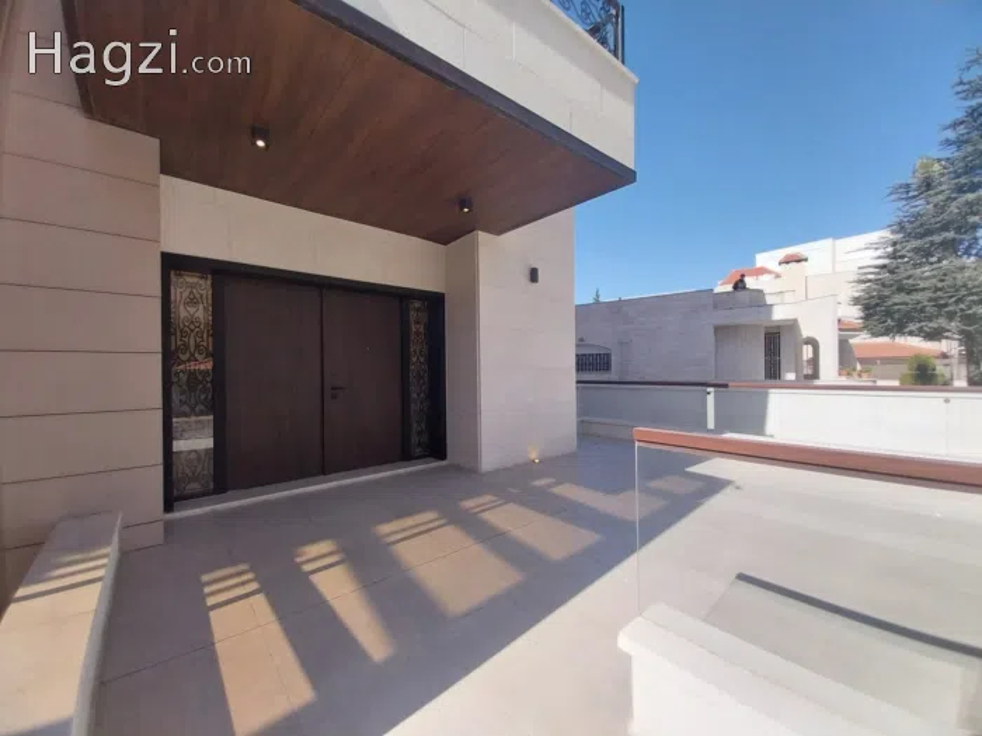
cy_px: 368
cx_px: 491
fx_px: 369
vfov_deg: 89.9
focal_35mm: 13
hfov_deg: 106.2
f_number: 2.2
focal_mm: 1.3
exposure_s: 1/834
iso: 64
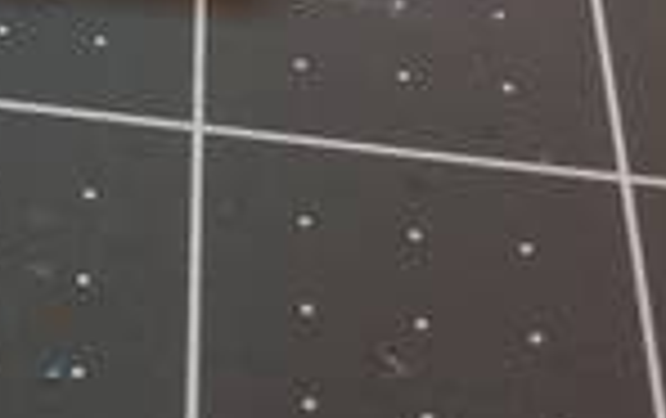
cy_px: -182
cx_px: -216
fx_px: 2181
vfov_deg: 10.6
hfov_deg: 16.4
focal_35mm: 120
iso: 50
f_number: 2.4
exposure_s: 1/17
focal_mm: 4.28
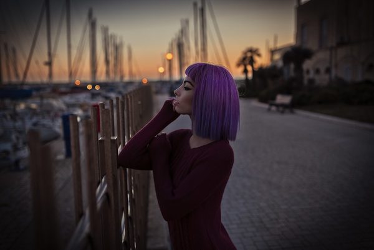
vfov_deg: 37.9
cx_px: 187
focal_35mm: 35
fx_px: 364
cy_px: 125
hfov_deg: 54.4
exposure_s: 1/320
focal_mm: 35
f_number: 2
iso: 160
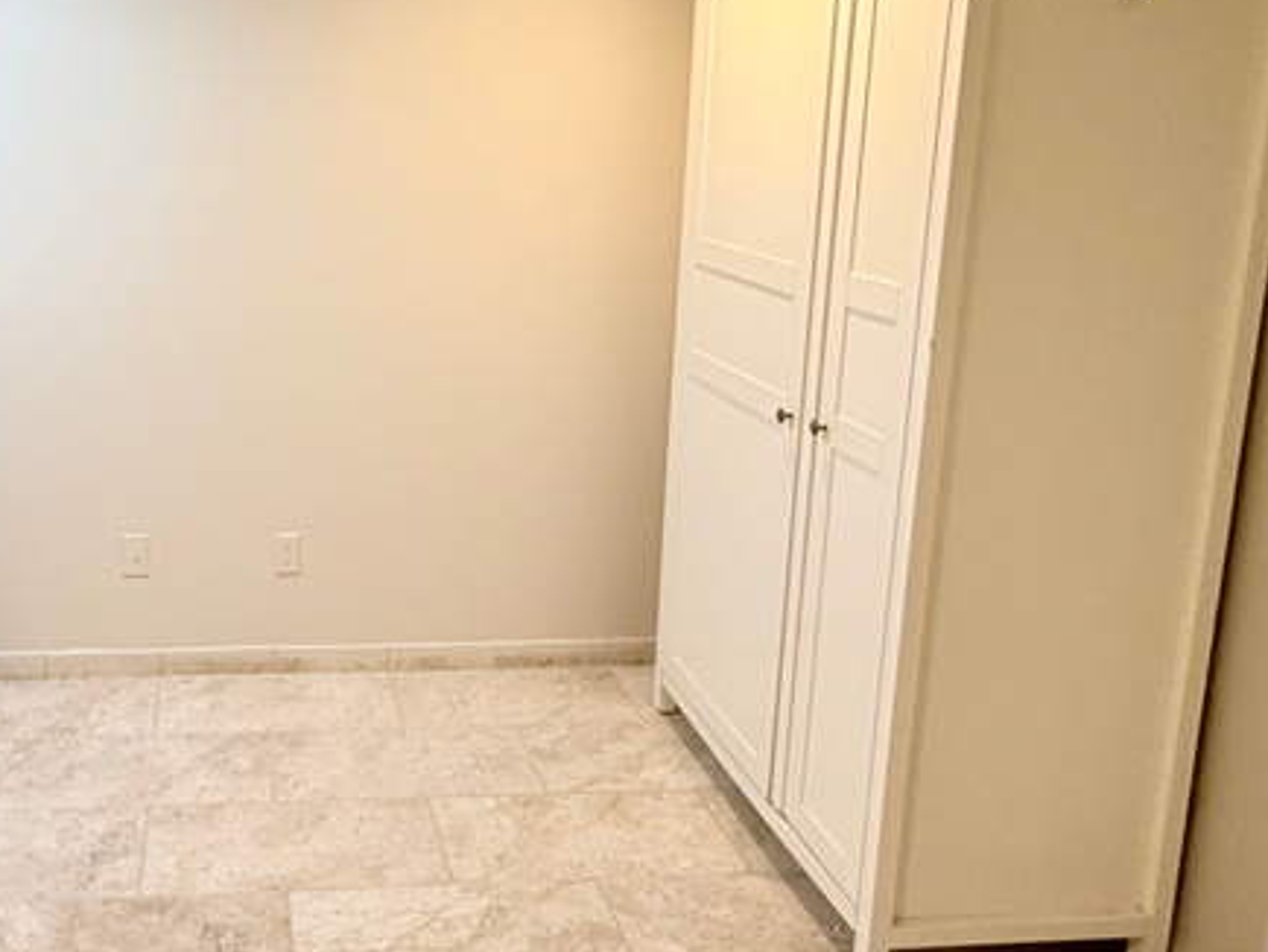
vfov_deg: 42.5
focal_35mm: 33
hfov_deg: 53.1
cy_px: 330
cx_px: 336
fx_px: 1209
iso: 320
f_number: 2.2
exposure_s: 1/60
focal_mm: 2.22
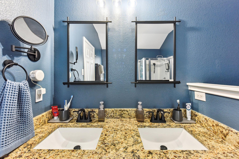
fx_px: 93
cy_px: 80
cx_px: 120
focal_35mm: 14
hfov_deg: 104.3
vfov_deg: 81.2
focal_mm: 14
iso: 2000
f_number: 8
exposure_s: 1/15
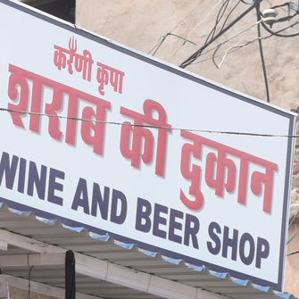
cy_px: 342
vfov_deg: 5.8
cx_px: 114
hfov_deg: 5.8
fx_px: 2941
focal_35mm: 301
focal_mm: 66
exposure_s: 1/400
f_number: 10
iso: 500
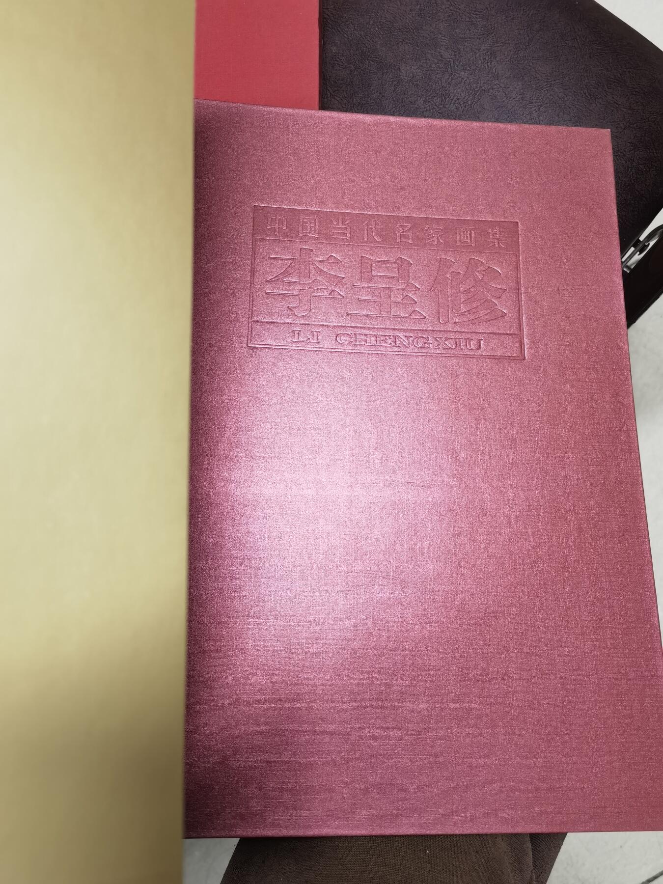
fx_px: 690
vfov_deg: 65.3
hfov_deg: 51.4
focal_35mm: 27
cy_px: 442
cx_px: 332
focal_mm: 6.67
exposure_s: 1/100
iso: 320
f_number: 1.9
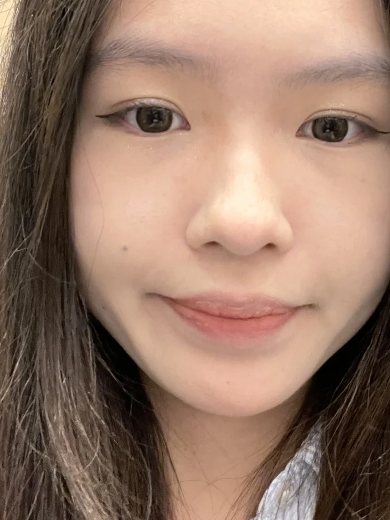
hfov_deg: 31.4
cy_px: 230
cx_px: 239
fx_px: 691
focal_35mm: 46
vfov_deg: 41.2
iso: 640
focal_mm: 2.71
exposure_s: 1/25
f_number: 2.2
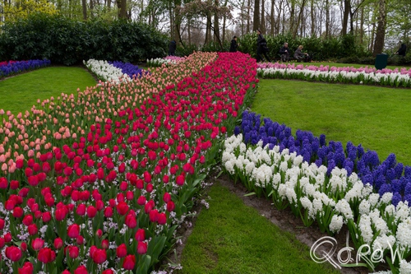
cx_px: 206
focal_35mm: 27
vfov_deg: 47.9
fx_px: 308
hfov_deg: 67.4
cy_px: 137
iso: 100
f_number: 9
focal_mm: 18
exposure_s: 1/100
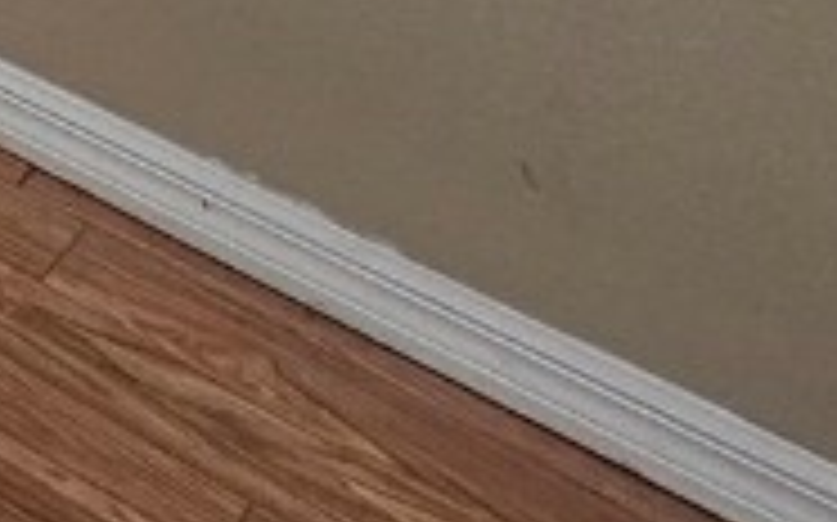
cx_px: -1368
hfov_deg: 13.5
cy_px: -1044
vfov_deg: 11.0
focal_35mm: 76
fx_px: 1733
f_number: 2.2
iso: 125
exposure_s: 1/60
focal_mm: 2.2
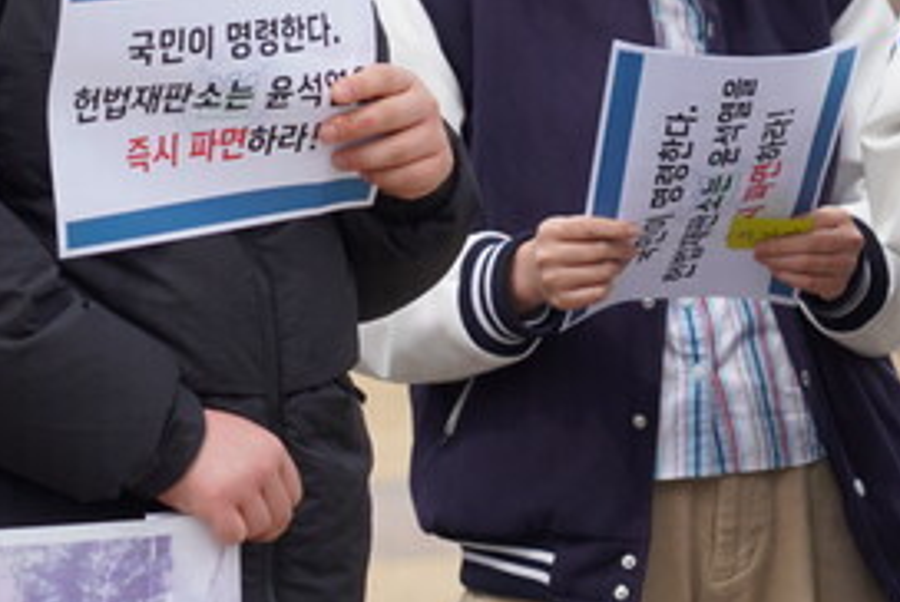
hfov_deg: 3.4
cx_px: 807
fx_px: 15166
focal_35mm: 606
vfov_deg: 2.3
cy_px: 235
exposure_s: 1/320
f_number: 6.3
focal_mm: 172
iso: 100
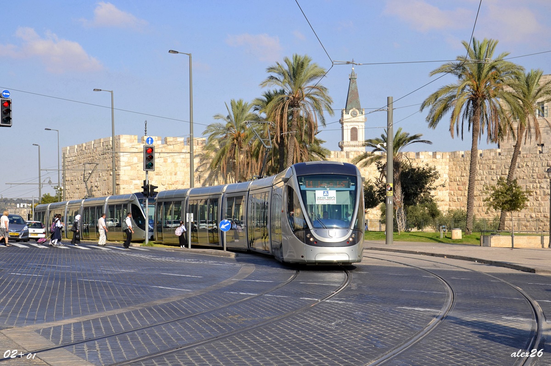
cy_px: 183
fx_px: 803
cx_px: 276
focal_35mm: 52
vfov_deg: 25.7
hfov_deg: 37.9
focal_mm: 35
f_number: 9
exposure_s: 1/250
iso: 100
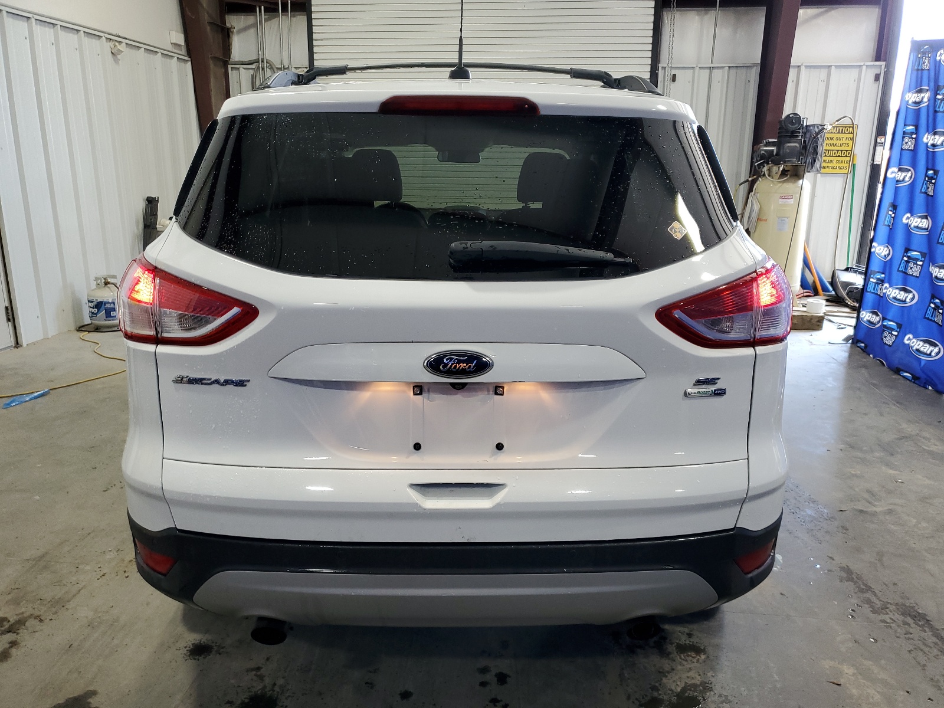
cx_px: 472
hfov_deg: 67.3
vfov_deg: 53.1
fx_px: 709
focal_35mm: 26
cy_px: 354
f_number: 1.5
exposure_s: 1/60.2
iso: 81
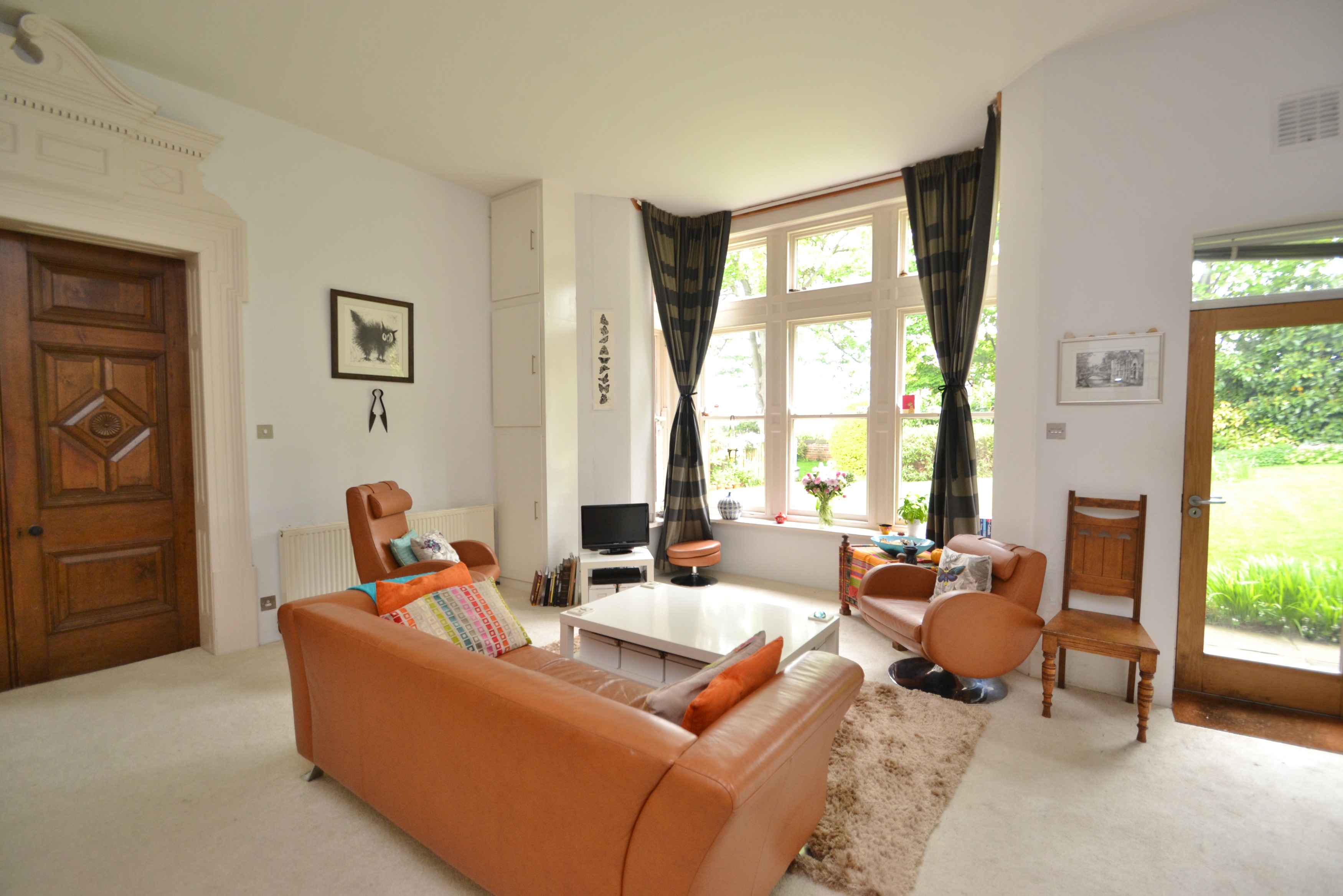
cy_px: 448
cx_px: 672
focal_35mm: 15
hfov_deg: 100.4
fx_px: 560
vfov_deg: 77.3
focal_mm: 10
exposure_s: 1/60
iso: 450
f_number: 3.5
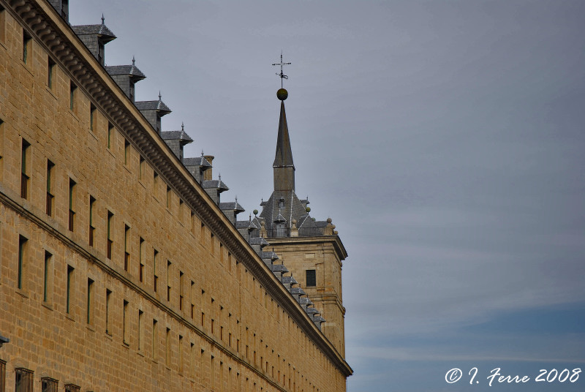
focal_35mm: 93
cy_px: 196
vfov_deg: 14.8
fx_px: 1513
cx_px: 292
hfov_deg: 21.9
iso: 100
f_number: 9
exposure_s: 1/125
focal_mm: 62
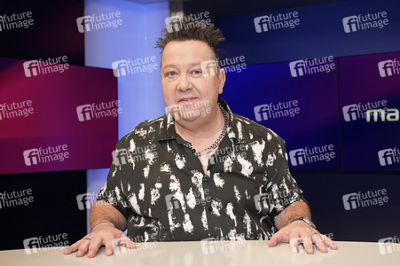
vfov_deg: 36.8
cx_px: 200
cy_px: 133
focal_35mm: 36
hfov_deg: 53.2
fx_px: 400
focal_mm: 36
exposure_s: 1/125
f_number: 5.6
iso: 2000
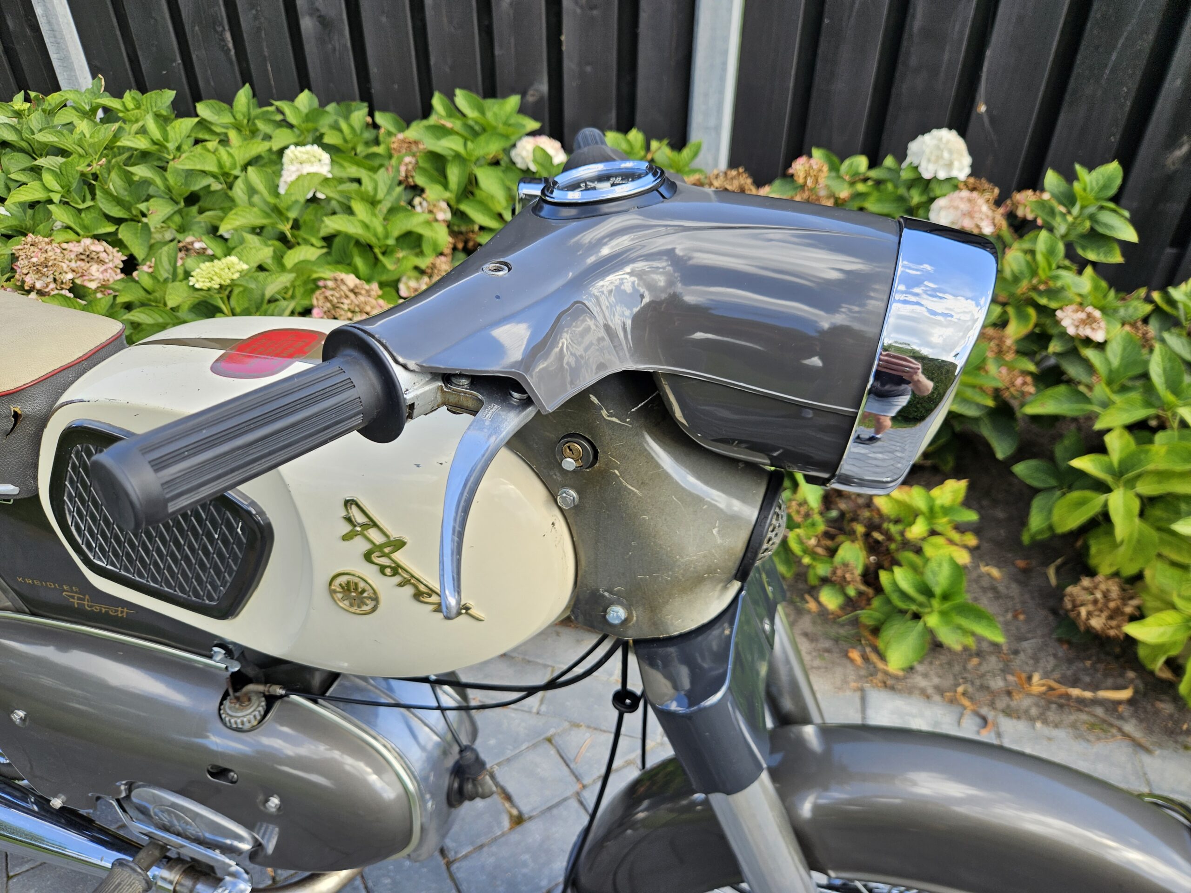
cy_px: 446
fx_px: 791
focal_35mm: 23
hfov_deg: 73.9
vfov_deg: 58.9
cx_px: 596
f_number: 1.8
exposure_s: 1/329
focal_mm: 5.4
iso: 25
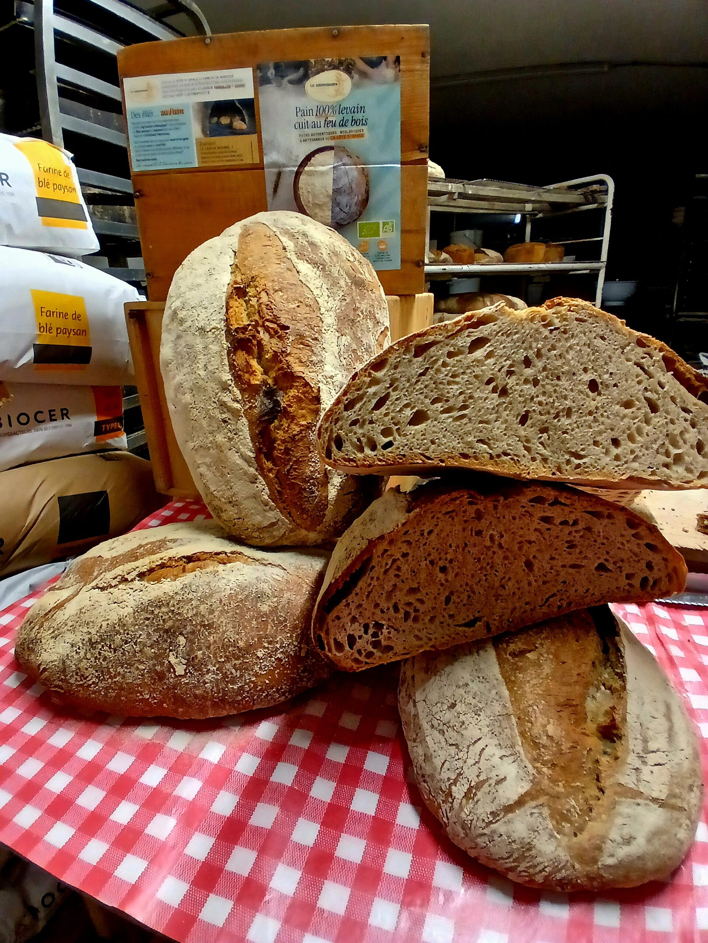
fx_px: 464
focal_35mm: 17
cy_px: 472
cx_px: 354
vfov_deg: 91.0
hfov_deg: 74.7
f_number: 2.2
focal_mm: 1.4
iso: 200
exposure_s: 1/33.3
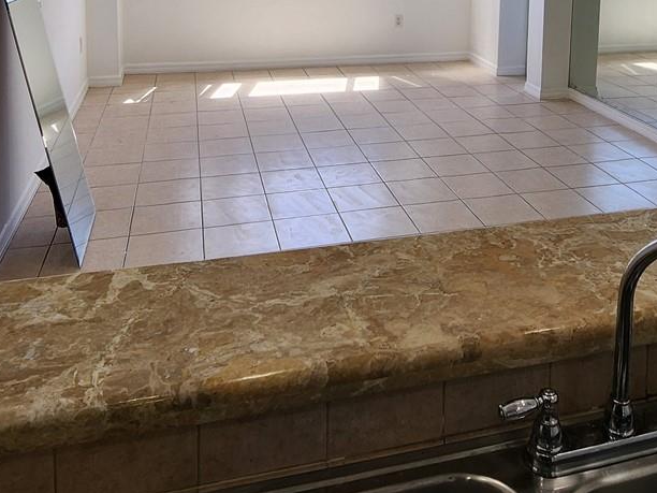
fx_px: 645
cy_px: -27
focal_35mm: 34
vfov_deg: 36.5
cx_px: 405
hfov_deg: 53.4
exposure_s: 1/152
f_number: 2.2
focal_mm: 2.2
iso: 50
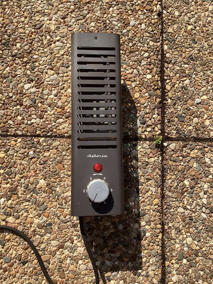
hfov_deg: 45.4
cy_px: 142
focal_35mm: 31
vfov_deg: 58.4
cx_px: 106
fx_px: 254
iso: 25
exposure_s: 1/849
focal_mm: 3.3
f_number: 2.4
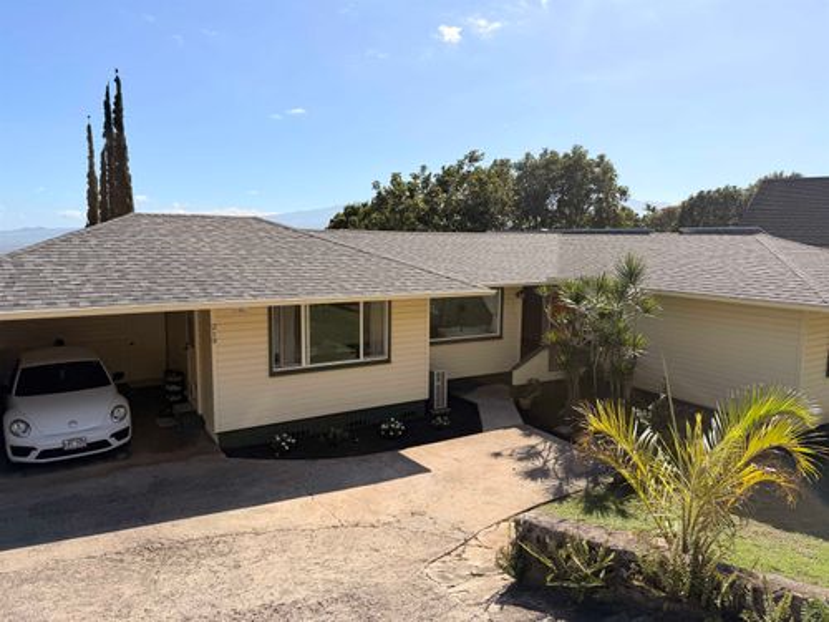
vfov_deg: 56.8
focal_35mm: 24
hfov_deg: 71.6
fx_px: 575
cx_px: 414
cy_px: 311
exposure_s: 1/6711
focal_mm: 6.76
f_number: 1.78
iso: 80
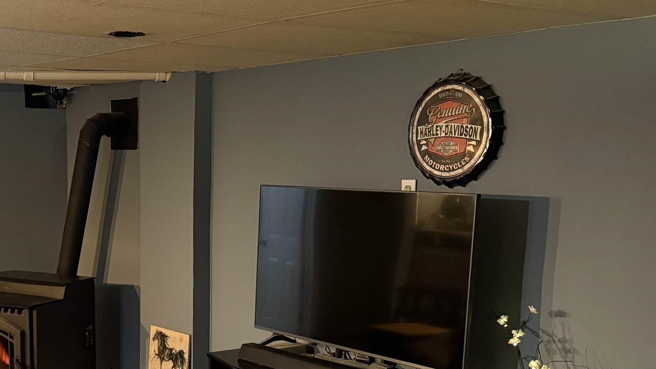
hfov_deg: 37.6
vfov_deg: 22.2
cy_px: 312
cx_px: 122
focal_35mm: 53
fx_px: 922
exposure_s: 1/30
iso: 800
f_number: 1.78
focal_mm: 6.76
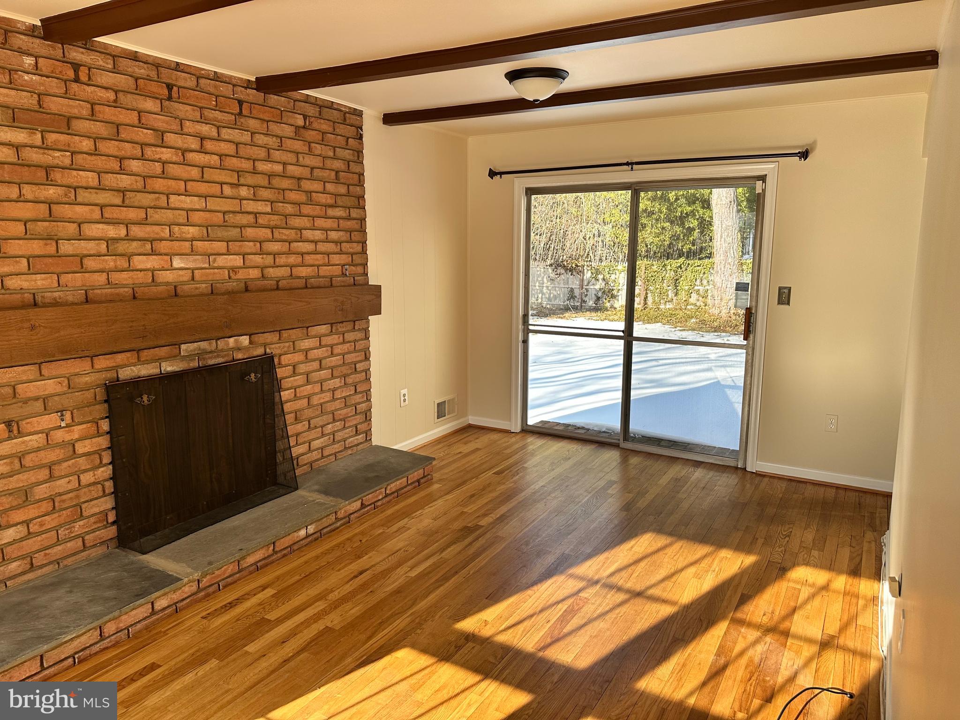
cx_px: 480
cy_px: 360
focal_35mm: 24
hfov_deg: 71.6
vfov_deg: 56.8
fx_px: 666
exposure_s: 1/458
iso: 80
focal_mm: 6.86
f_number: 1.78
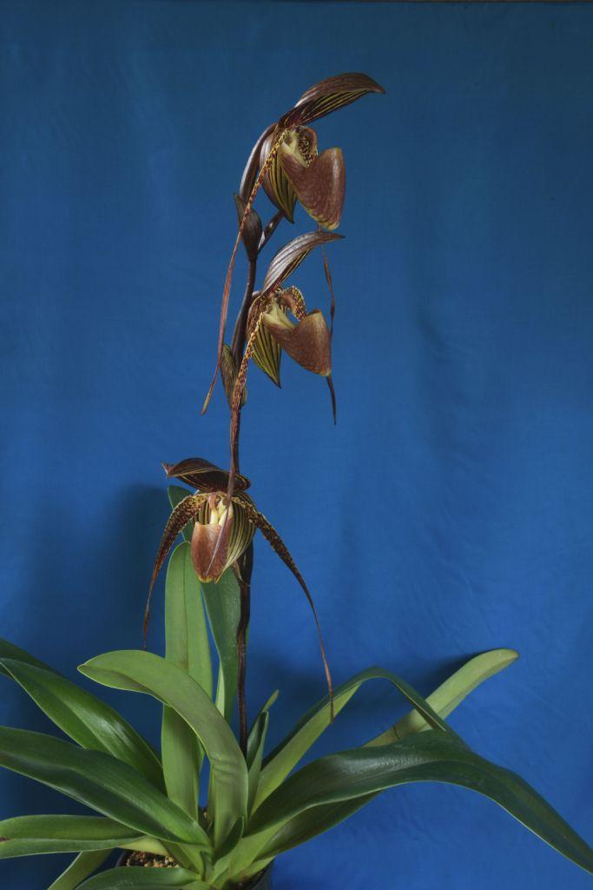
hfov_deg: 35.1
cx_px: 296
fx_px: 939
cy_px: 445
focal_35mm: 38
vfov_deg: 50.7
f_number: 16
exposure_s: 1/4
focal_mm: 38
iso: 200
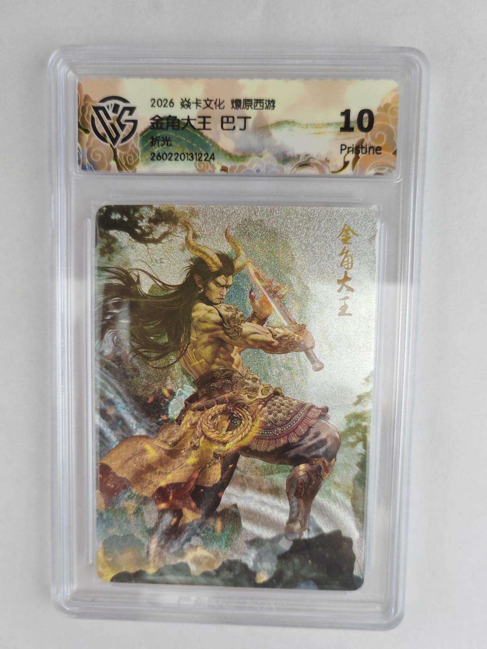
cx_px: 244
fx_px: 506
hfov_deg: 51.4
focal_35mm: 27
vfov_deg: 65.3
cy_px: 324
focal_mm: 5.52
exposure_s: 1/50
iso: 320
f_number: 1.95
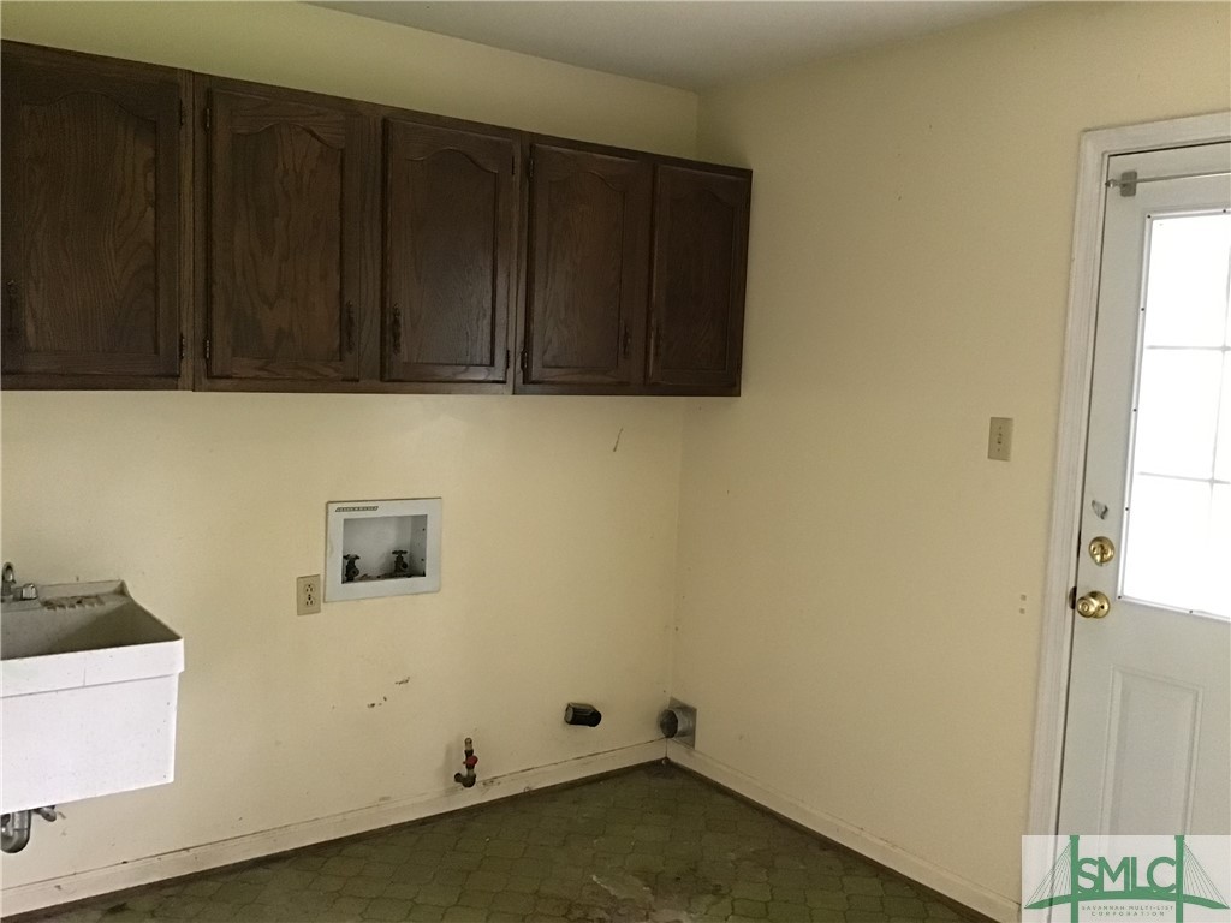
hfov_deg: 58.4
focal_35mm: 31
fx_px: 1102
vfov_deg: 45.4
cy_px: 462
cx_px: 616
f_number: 2.4
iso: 200
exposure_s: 1/20
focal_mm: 3.3
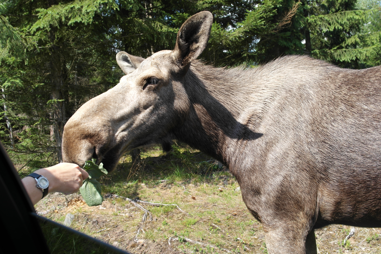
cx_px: 190
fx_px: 317
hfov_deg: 61.9
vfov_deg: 43.6
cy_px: 127
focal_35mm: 30
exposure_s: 1/200
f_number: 5
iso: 100
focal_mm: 20
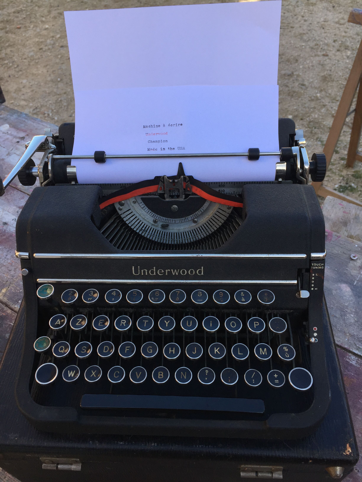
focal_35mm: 29
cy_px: 241
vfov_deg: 61.7
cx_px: 181
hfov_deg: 48.2
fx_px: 404
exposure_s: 1/370
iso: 32
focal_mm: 4.15
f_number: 2.2
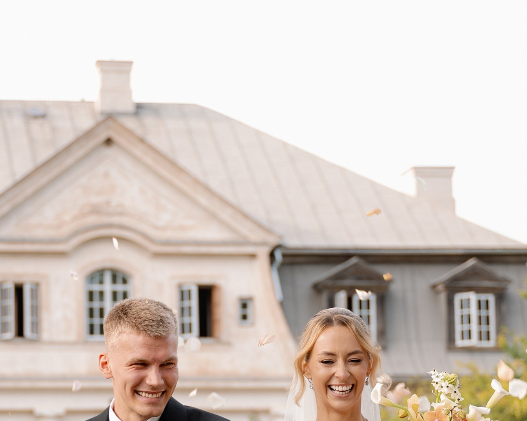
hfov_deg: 14.6
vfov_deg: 11.6
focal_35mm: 131
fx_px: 2043
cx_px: 140
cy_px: 482
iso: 50
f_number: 2.8
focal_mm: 47
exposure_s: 1/250
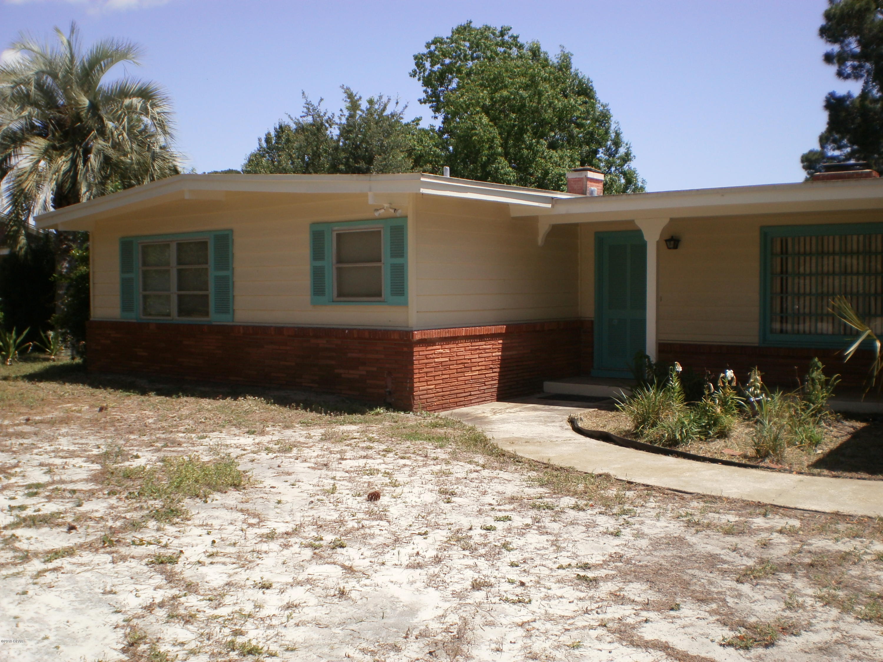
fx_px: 918
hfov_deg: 51.4
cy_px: 331
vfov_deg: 39.7
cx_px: 442
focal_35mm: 36
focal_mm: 6.3
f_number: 4.6
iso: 100
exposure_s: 1/800
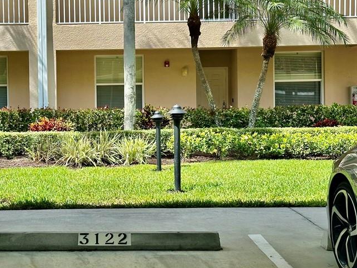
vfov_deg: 19.1
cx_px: 97
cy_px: 124
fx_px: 794
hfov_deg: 25.1
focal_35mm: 77
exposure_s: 1/1613
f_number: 1.78
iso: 64
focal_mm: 6.86
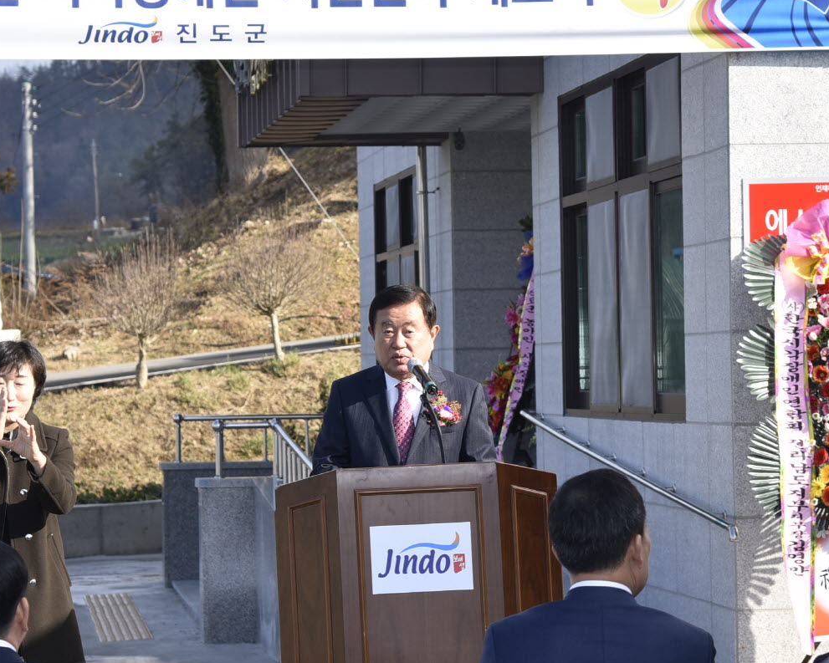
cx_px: 443
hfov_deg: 12.8
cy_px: 347
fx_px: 3681
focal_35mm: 150
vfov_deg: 10.3
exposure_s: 1/250
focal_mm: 66
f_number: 5.6
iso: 100
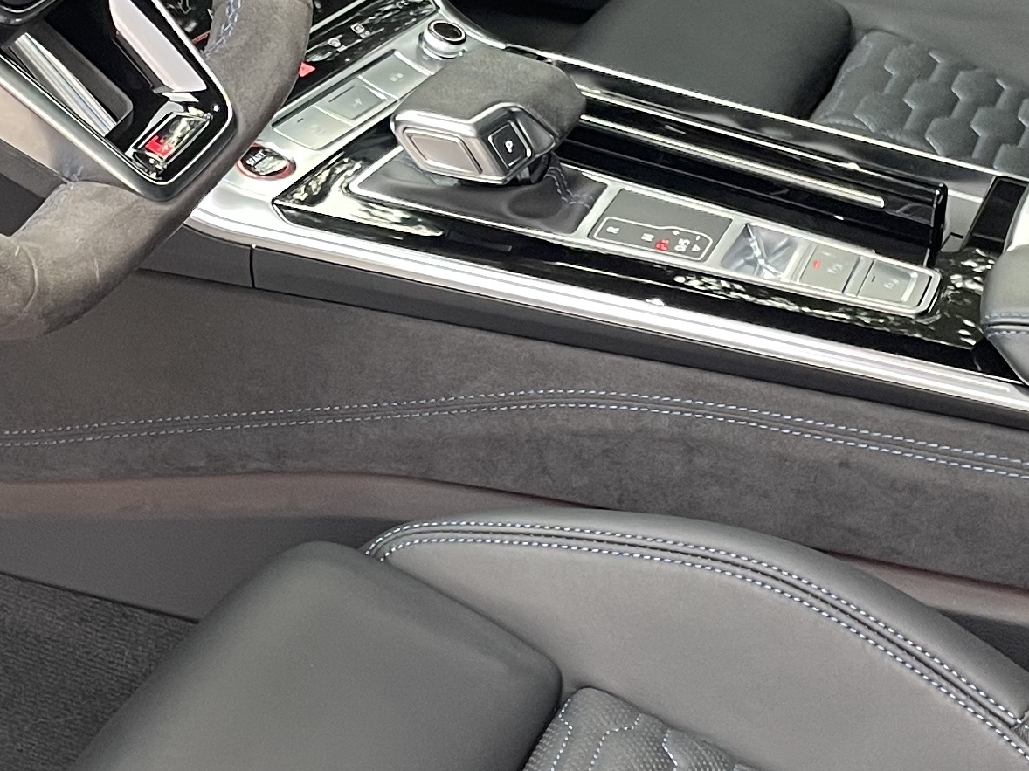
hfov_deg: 21.9
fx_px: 2645
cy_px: 239
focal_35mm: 89
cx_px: 348
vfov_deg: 16.5
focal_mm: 4.2
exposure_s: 1/60
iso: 200
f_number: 1.6
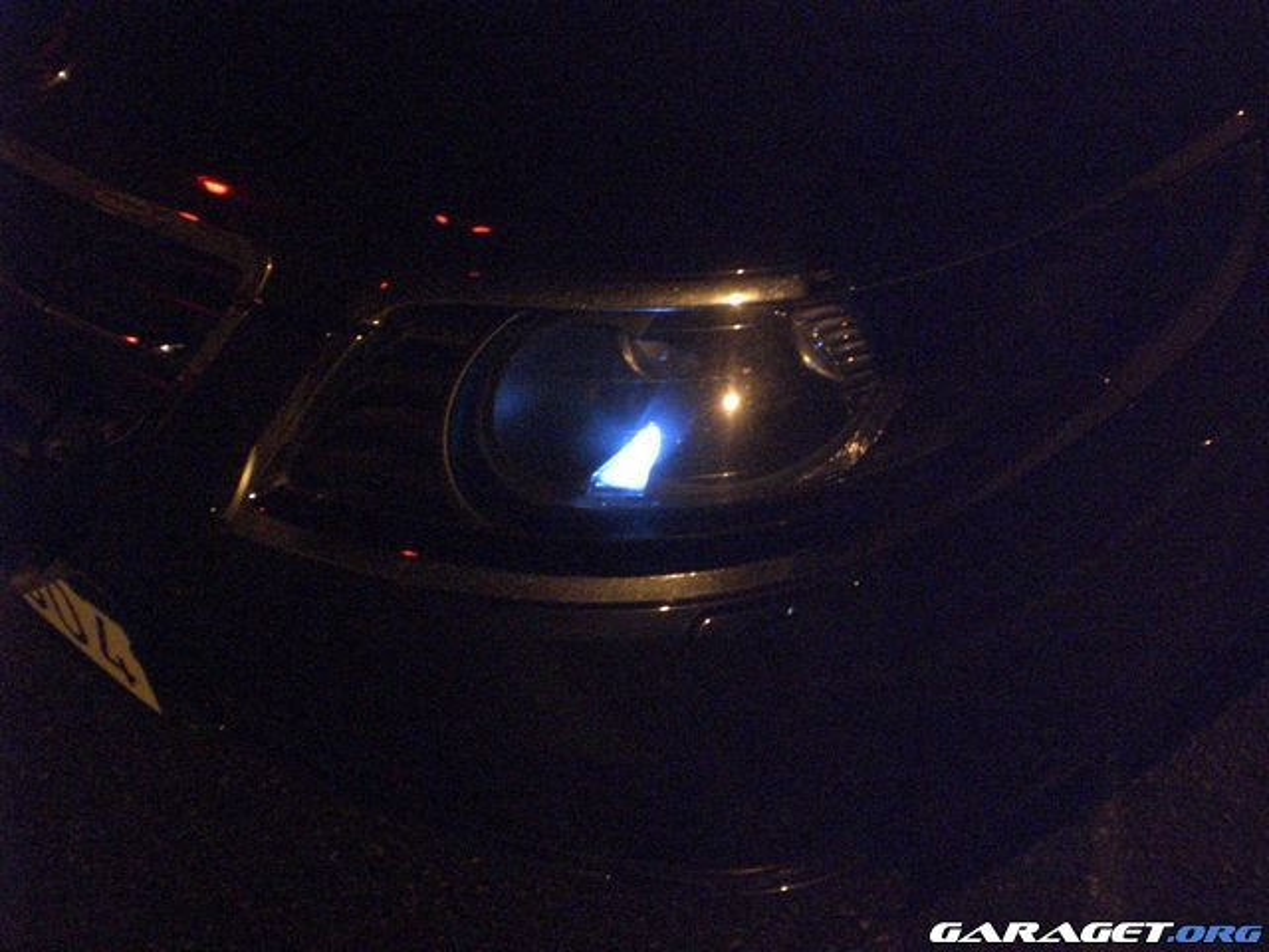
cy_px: 476
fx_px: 1393
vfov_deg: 37.7
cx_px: 634
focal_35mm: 38
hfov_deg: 49.0
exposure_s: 1/15
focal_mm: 6.3
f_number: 3.1
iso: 800
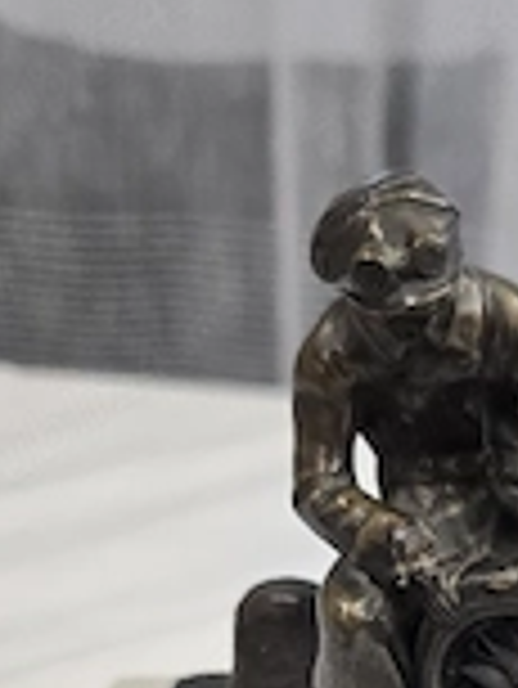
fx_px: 1195
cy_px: 805
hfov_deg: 23.3
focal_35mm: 60
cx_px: 541
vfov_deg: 28.4
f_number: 1.7
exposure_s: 1/101
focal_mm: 6.3
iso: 160
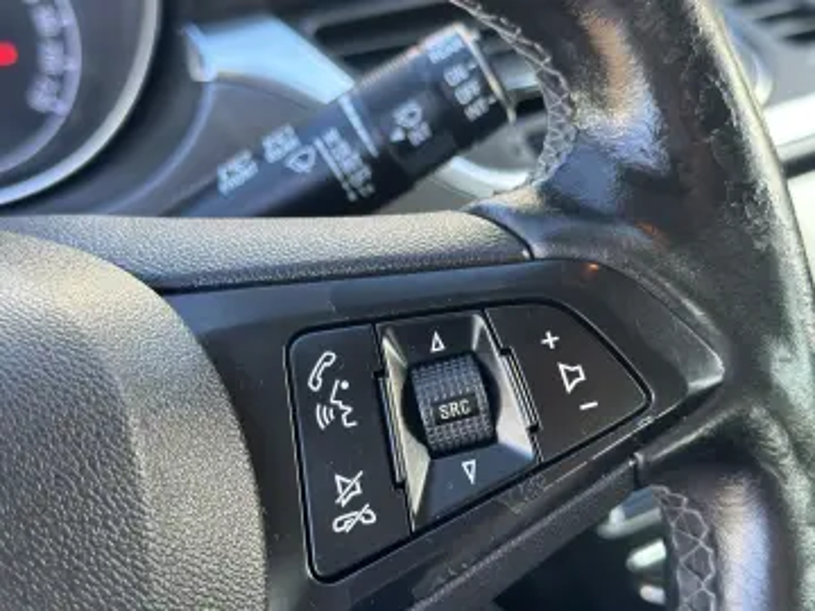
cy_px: 306
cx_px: 408
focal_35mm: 48
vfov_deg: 30.3
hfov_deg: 39.7
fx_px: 1130
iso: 125
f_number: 1.78
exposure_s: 1/116
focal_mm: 6.86
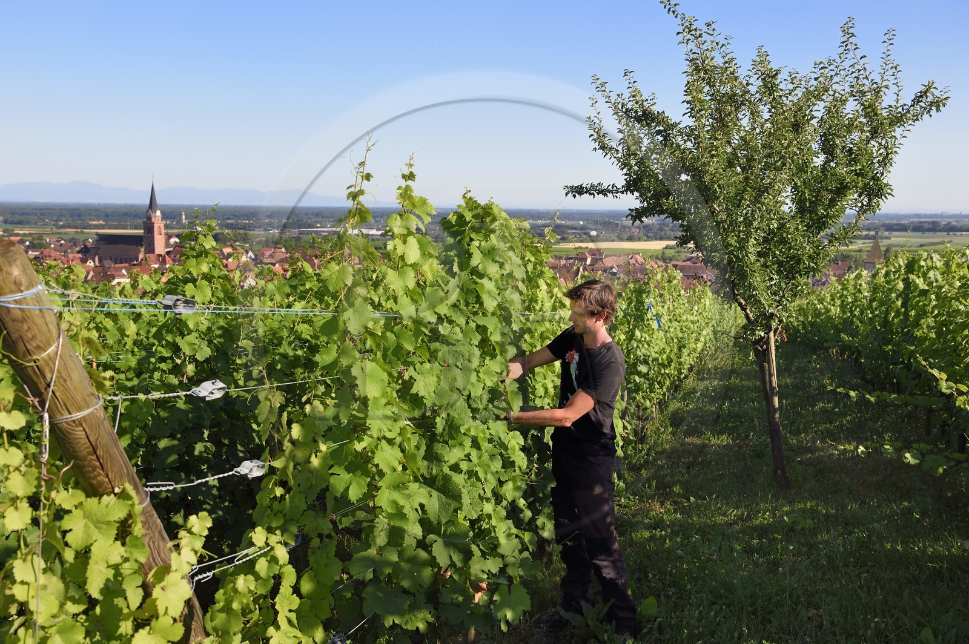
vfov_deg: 35.0
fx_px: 1022
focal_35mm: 38
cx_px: 484
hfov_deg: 50.7
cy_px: 322
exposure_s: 1/400
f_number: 8
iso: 200
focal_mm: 38
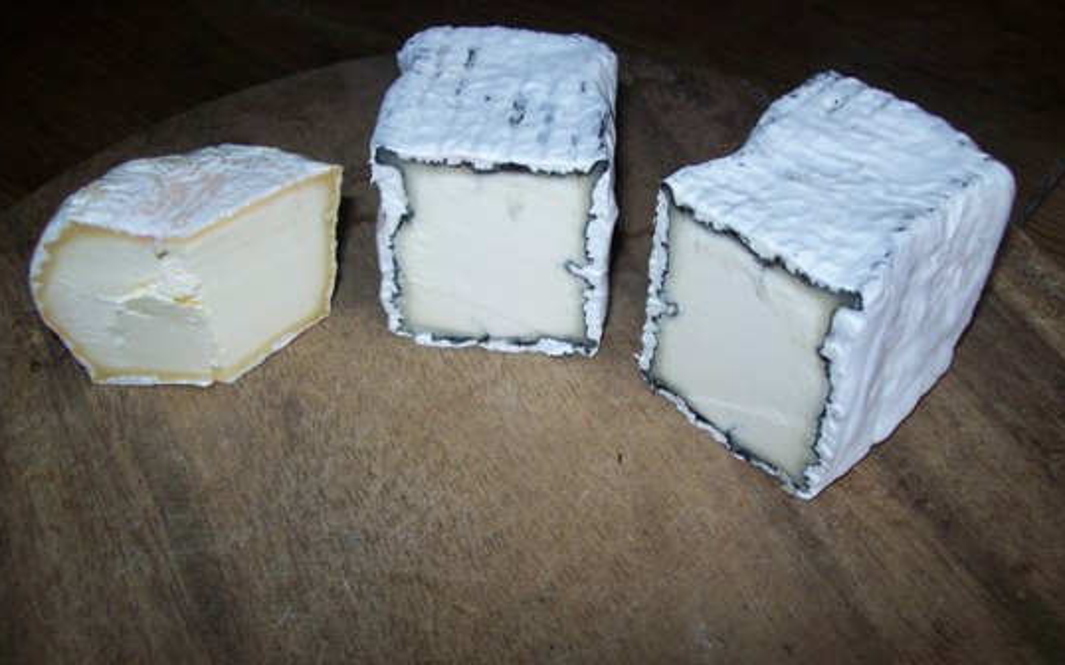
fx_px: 1132
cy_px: 330
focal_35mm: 39
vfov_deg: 32.8
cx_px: 525
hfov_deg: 50.4
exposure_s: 1/64
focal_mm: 6
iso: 80
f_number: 2.7
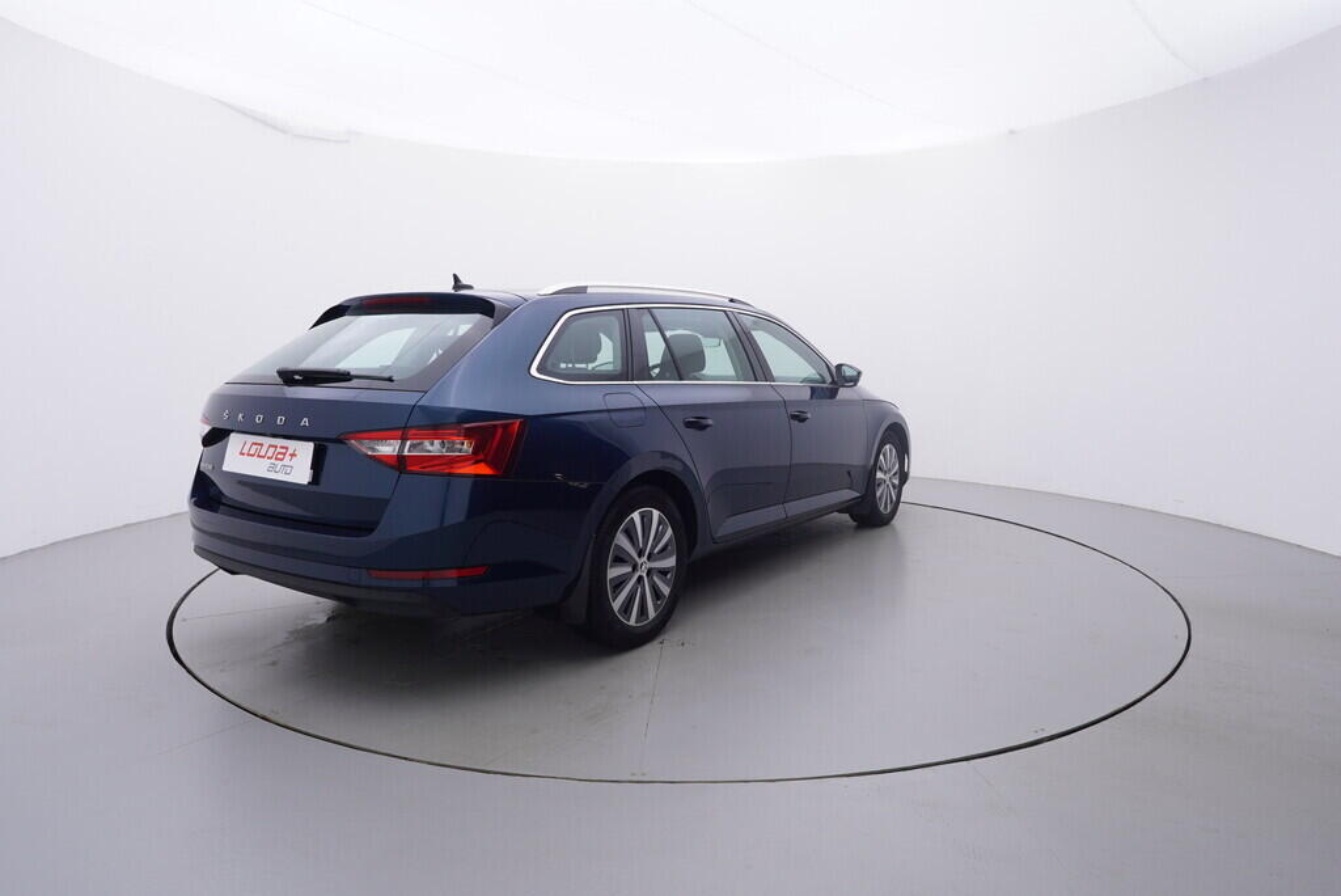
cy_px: 448
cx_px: 670
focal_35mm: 22
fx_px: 839
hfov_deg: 77.3
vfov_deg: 56.2
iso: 200
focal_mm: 15
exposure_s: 1/80
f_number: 5
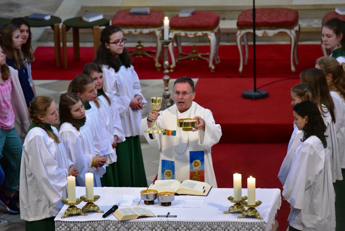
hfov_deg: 5.2
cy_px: 116
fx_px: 3835
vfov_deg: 3.4
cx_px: 172
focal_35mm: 400
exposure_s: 1/250
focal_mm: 400
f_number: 5.6
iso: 9000
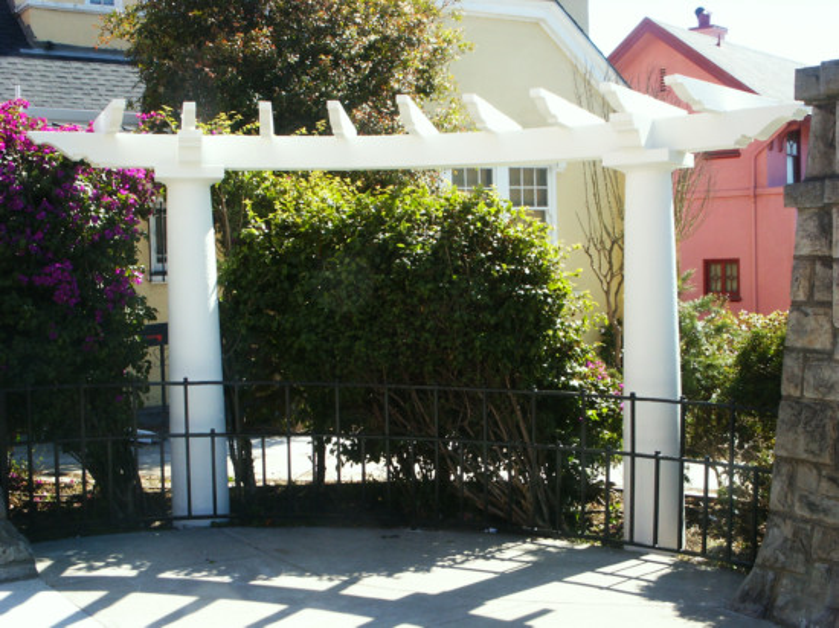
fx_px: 1211
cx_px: 420
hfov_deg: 38.2
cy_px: 314
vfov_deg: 29.1
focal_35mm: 50
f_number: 8
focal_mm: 10.34
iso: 64
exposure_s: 1/90
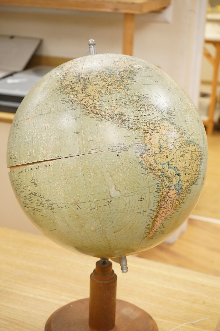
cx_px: 110
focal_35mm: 60
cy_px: 166
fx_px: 551
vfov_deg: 33.4
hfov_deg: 22.6
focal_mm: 60
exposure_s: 1/100
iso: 4000
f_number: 8
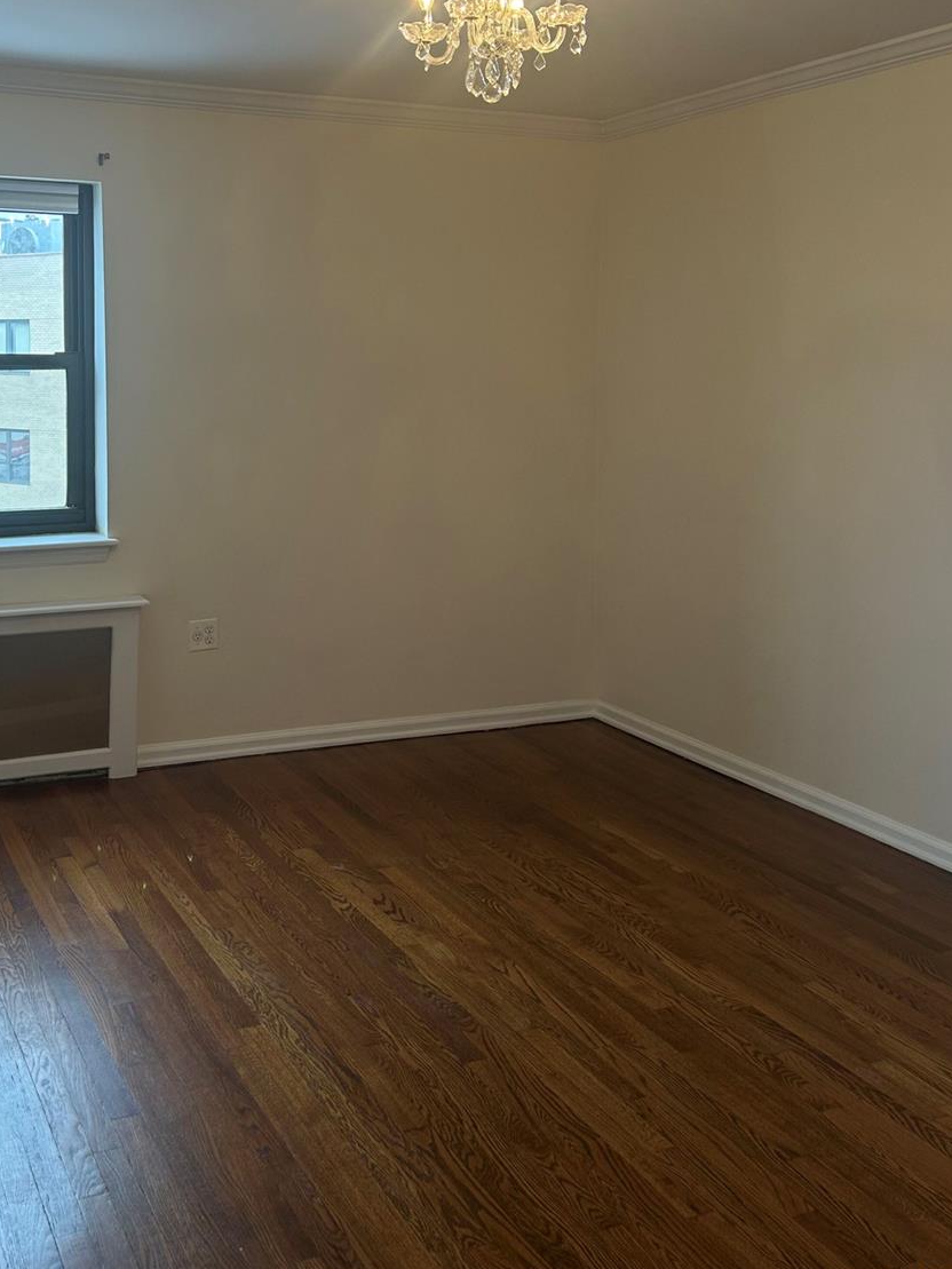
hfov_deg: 39.1
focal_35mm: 36
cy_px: 418
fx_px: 1320
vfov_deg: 50.4
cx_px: 306
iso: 32
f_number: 1.5
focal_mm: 5.7
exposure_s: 1/124
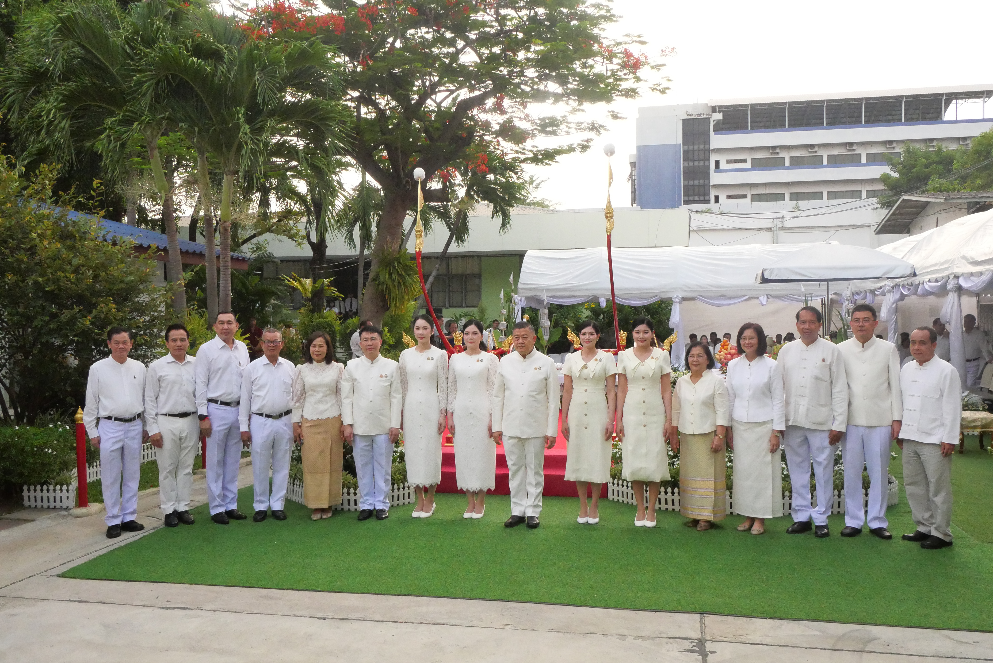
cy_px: 332
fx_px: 856
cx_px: 496
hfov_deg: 60.3
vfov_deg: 42.4
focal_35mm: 31
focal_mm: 15
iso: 4000
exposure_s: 1/4000
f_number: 7.1
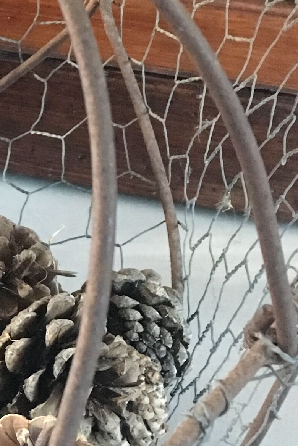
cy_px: 147
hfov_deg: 12.1
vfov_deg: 19.6
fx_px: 1290
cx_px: -239
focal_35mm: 104
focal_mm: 4.15
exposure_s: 1/17
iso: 320
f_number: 2.2
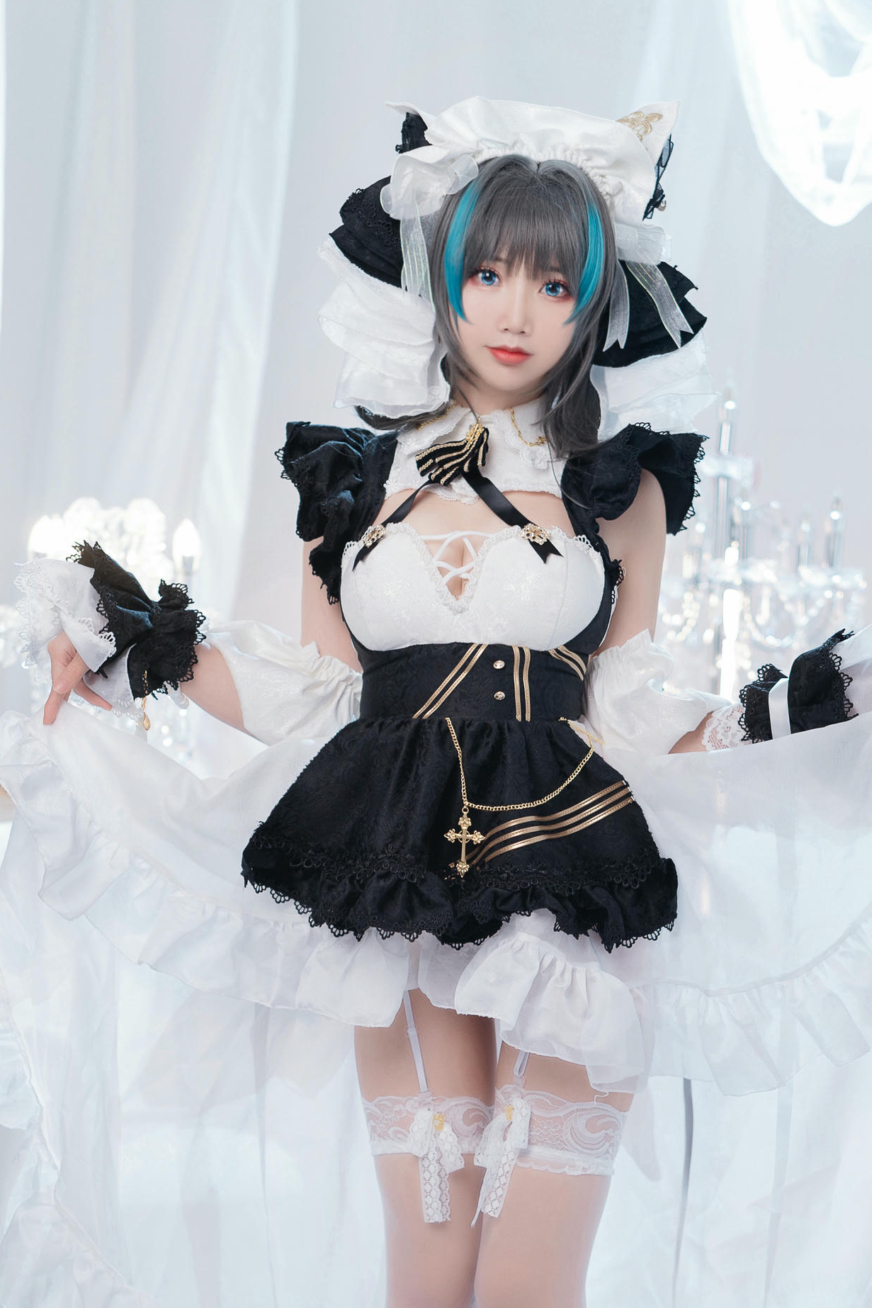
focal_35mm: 65
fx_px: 2361
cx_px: 543
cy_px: 930
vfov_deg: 30.6
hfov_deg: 20.9
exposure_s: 1/125
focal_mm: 40
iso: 250
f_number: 2
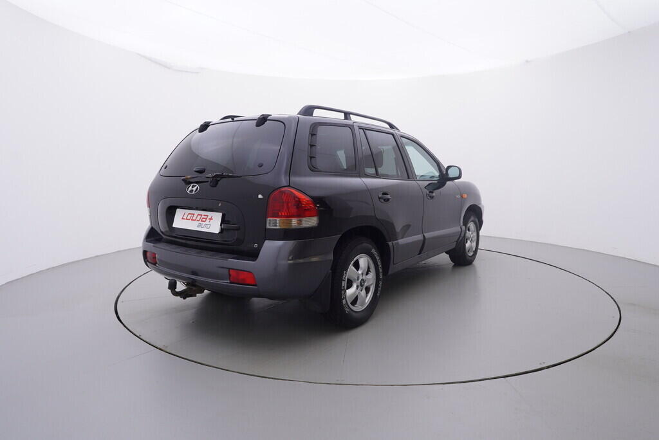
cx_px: 330
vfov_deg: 56.2
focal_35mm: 22
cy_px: 220
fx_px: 412
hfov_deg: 77.3
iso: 200
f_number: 5
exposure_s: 1/80
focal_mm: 15
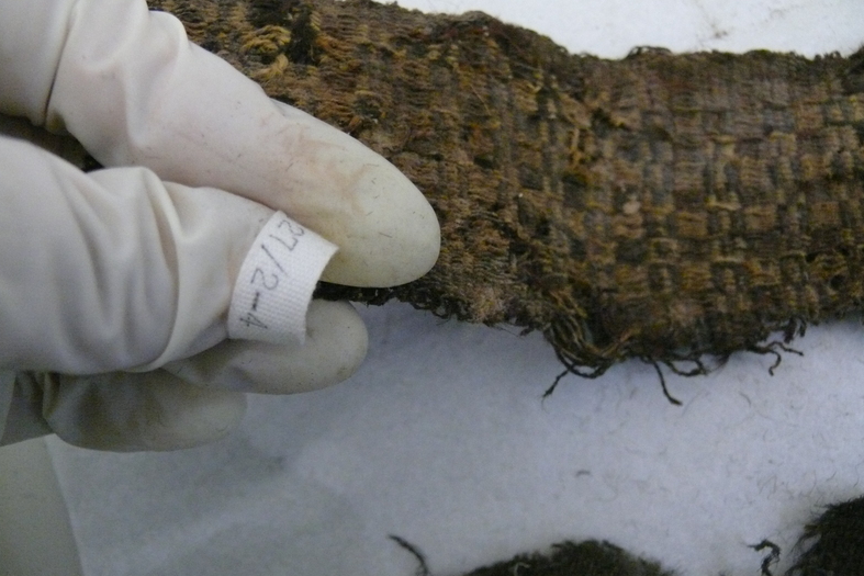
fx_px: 888
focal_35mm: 37
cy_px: 294
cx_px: 431
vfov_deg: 36.0
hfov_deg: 51.9
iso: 800
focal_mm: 7.4
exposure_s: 1/20
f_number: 2.8
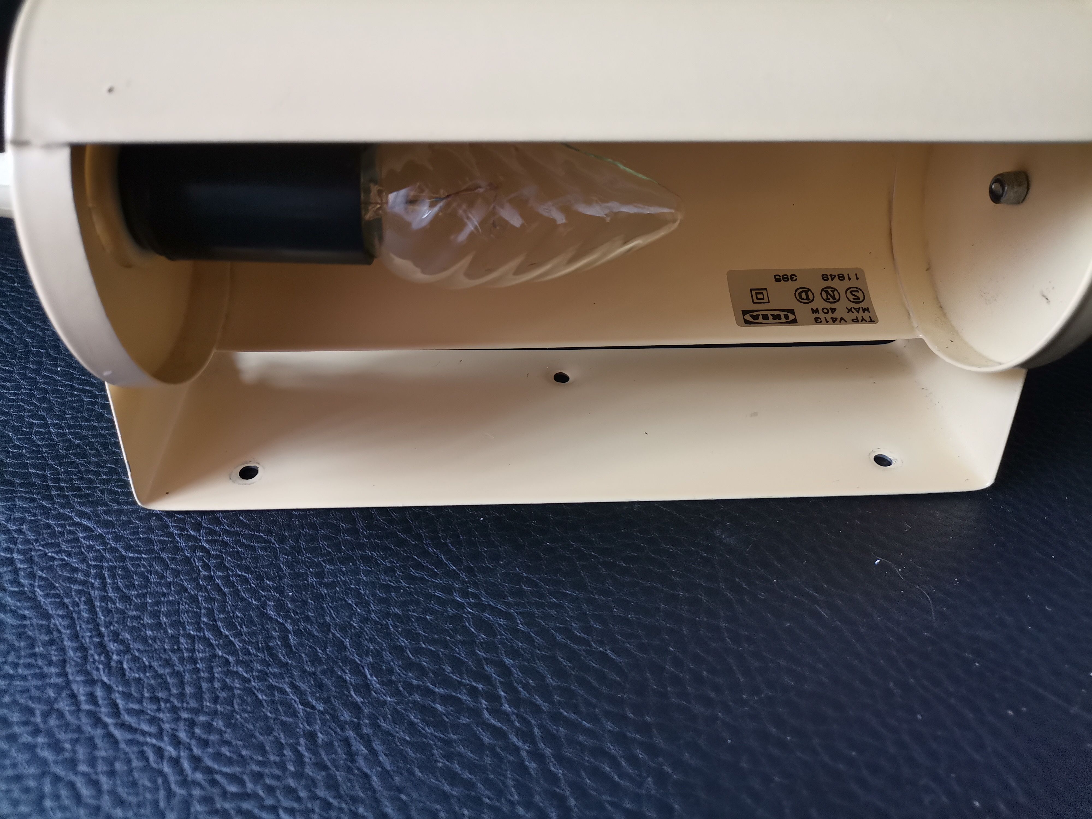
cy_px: 410
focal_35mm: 26
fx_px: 820
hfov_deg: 67.3
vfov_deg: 53.1
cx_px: 546
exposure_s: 1/50
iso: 400
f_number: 1.8
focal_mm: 4.75
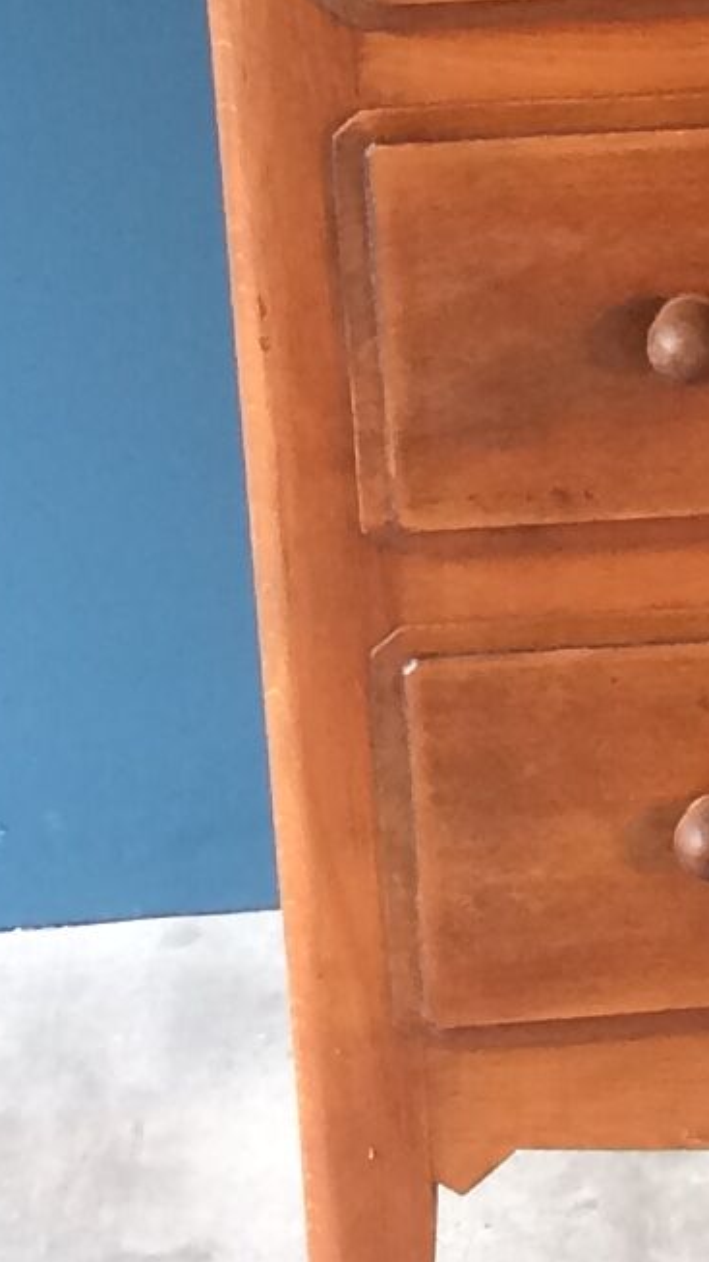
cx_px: 1752
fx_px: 5284
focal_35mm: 158
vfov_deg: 13.4
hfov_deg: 7.2
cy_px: -66
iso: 40
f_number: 2.2
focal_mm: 4.15
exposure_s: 1/33
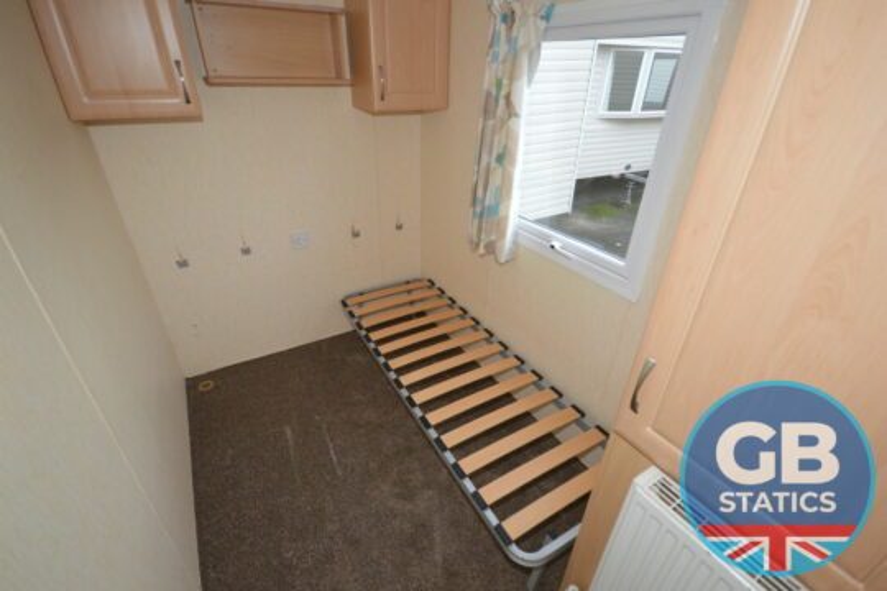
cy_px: 296
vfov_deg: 72.1
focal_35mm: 16
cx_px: 444
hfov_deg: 95.0
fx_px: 407
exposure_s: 1/60
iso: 1600
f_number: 4.2
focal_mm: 11
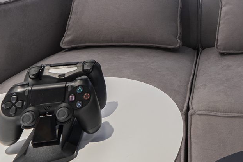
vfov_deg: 28.9
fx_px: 263
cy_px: -39
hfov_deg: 45.6
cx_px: 211
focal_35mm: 39
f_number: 10
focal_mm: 12
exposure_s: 2.5
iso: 100
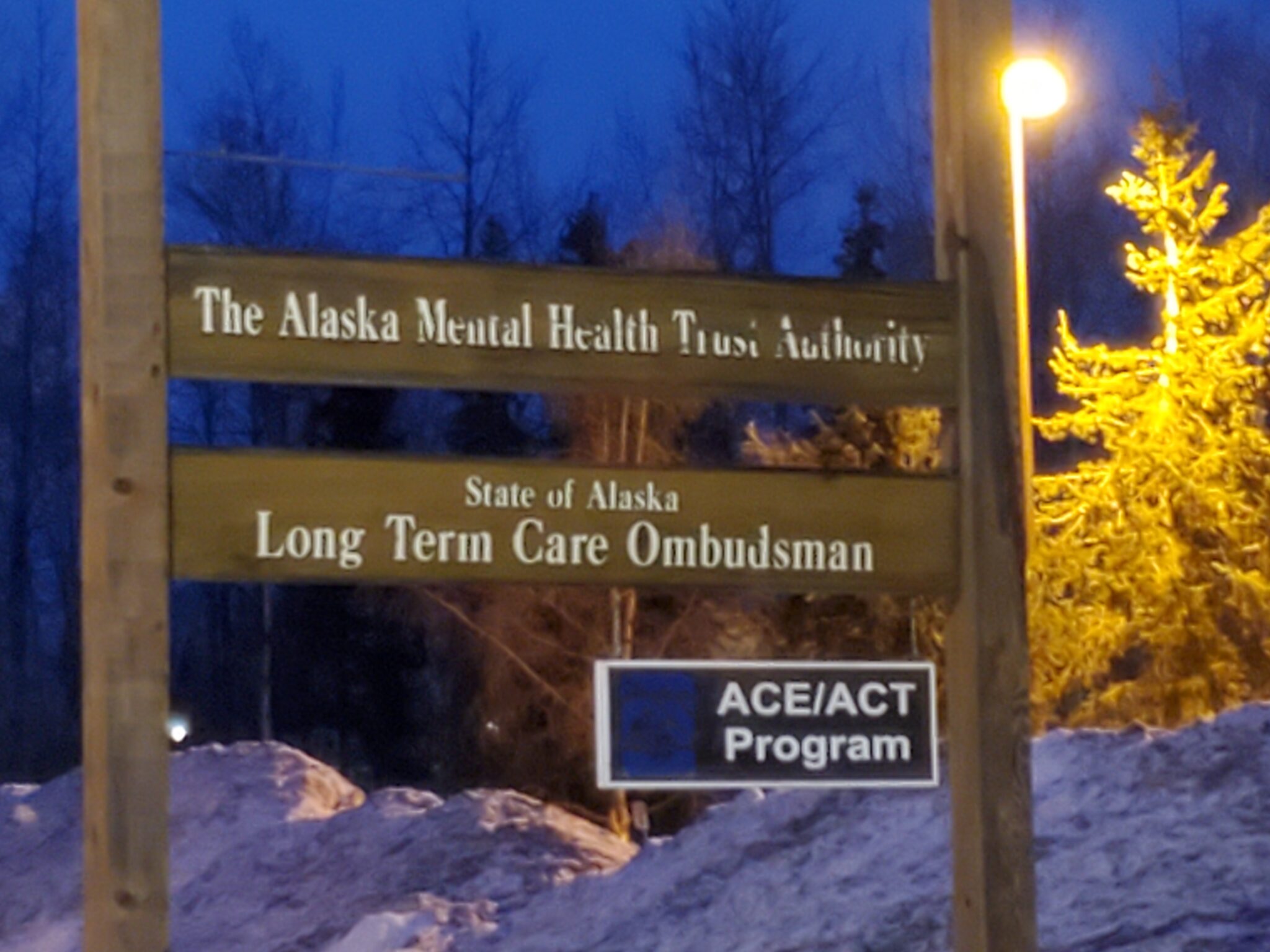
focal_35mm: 26
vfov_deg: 53.1
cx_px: 635
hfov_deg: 67.3
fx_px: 954
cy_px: 476
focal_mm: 4.3
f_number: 1.5
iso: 500
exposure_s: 1/11
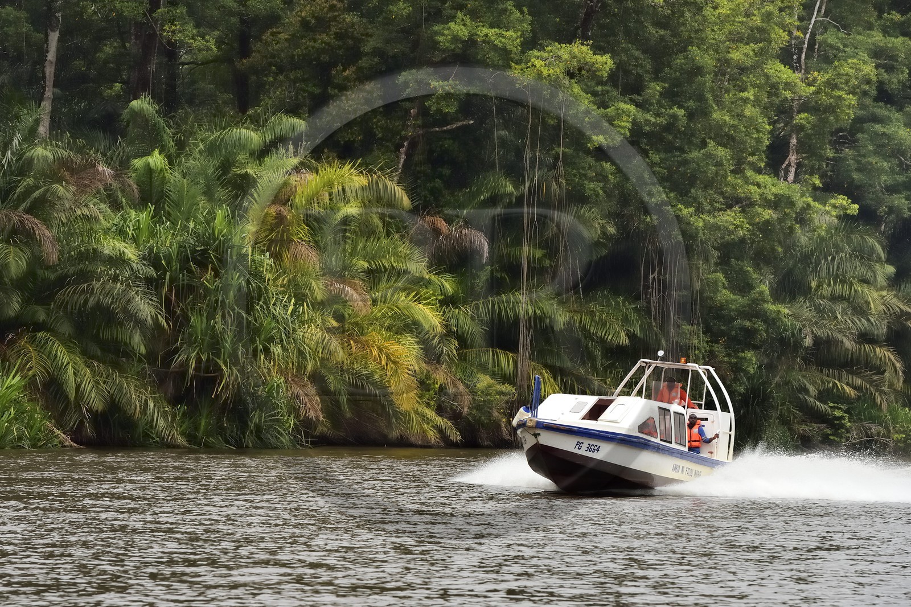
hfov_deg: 12.8
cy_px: 304
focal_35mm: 160
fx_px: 4048
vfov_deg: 8.6
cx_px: 456
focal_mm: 160
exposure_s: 1/800
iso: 800
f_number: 9
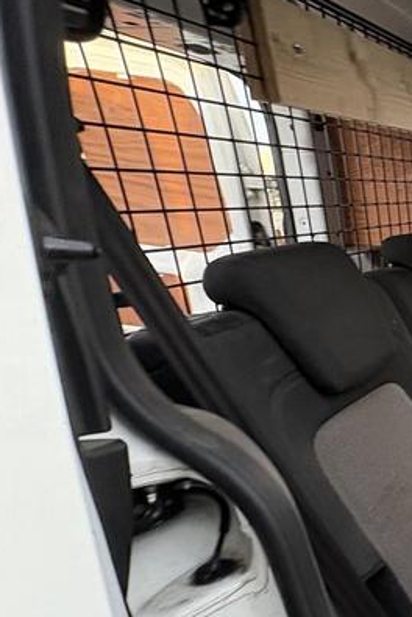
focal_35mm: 33
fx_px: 565
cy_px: 394
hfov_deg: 25.4
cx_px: 668
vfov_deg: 56.4
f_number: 2.2
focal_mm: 2.22
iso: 125
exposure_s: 1/99
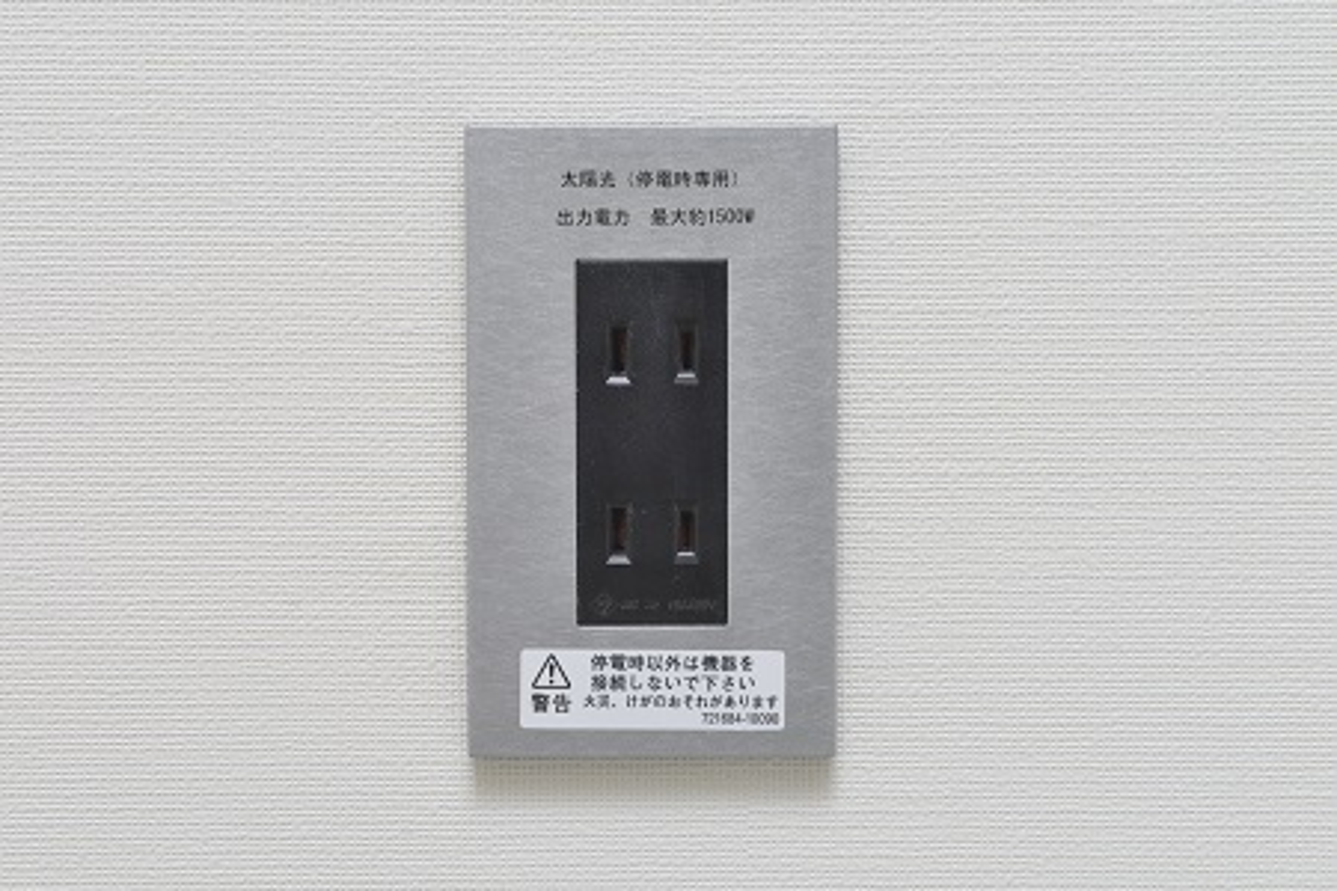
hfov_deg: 30.5
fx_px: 2451
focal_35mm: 66
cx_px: 668
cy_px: 446
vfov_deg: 20.6
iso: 100
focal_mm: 66
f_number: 14
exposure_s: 1/80
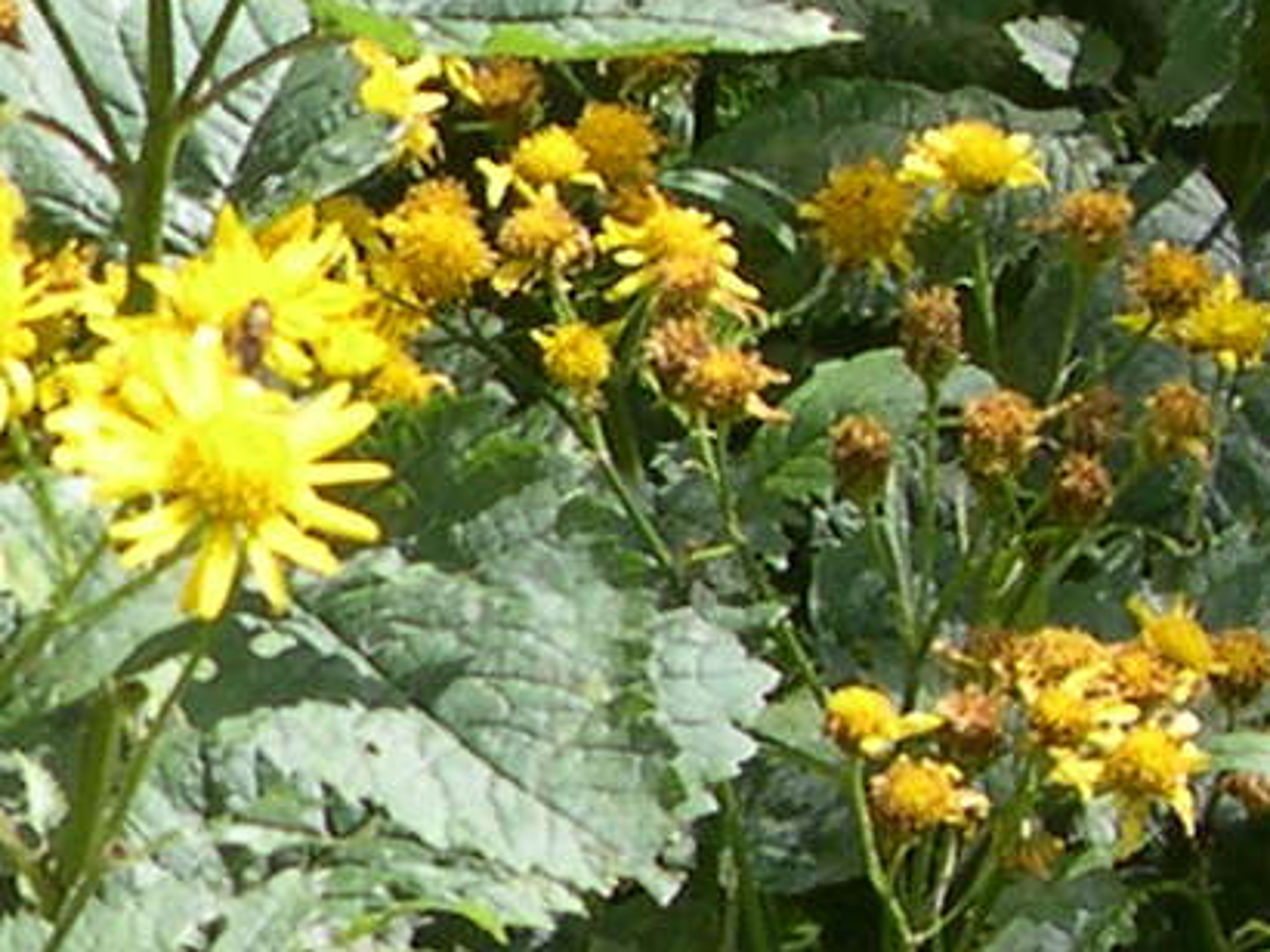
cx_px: -865
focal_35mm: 210
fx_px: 7702
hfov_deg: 9.1
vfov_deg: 7.1
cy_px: 671
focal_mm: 8
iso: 100
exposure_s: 1/95
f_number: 7.6
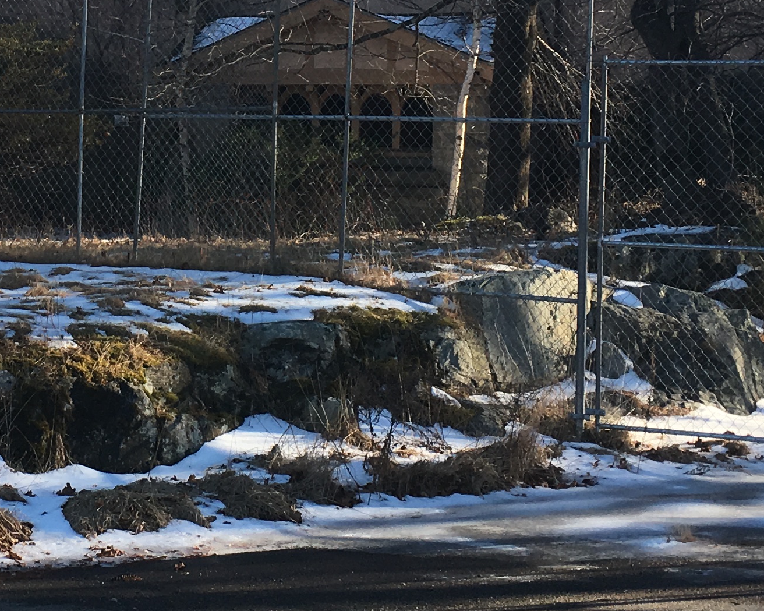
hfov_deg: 21.5
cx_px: 85
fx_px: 1967
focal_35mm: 87
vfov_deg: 17.4
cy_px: 66
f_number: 2.2
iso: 25
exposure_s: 1/569
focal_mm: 4.15
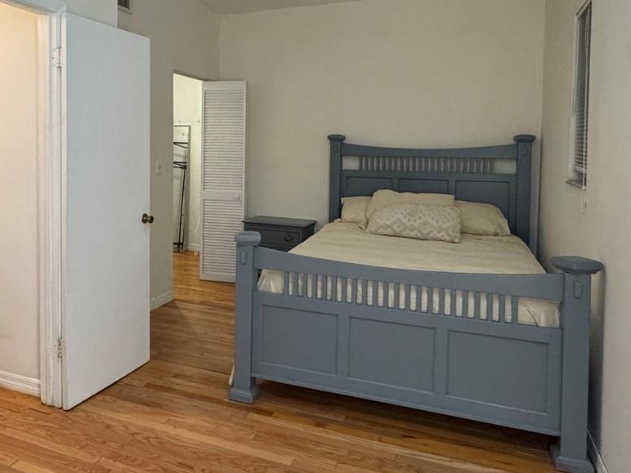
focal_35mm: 29
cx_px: 234
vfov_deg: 47.5
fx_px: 529
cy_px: 163
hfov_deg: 60.8
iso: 400
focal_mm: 2.22
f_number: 2.2
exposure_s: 1/60
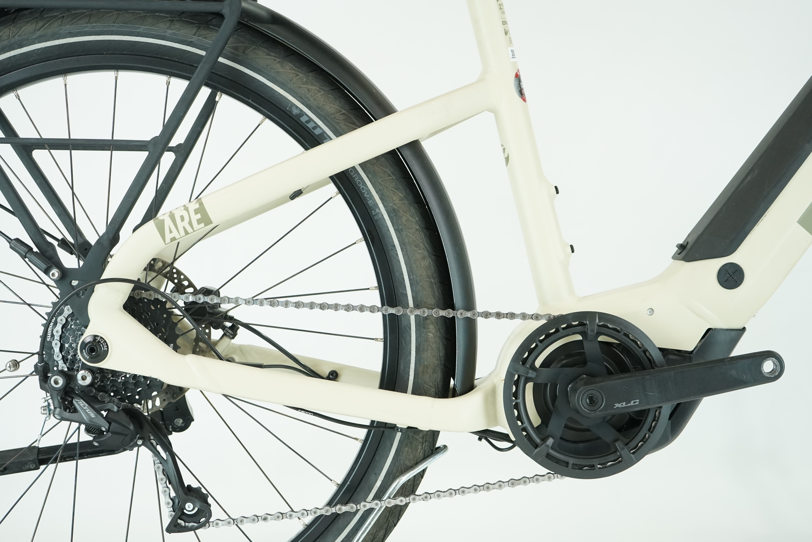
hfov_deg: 40.3
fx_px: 1105
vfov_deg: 27.5
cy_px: 271
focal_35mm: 49
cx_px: 406
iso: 1600
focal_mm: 49
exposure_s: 1/200
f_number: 5
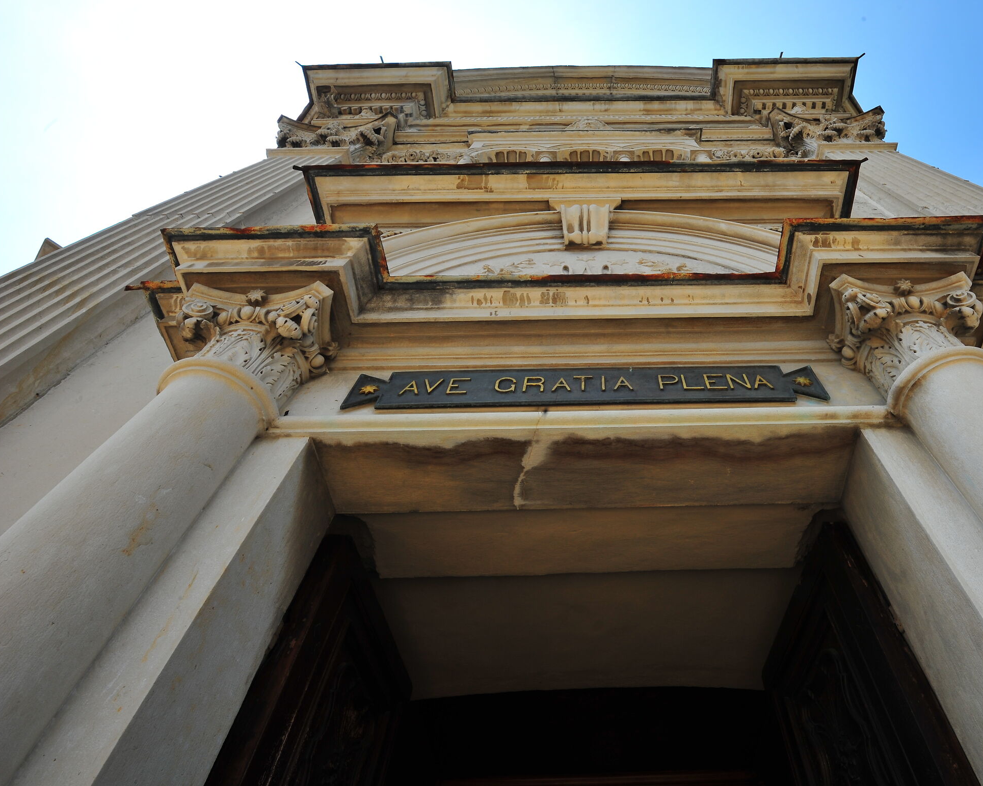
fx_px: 611
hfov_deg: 76.4
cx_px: 606
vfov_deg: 65.5
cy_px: 394
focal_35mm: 21
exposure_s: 1/125
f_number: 14
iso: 200
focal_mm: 18
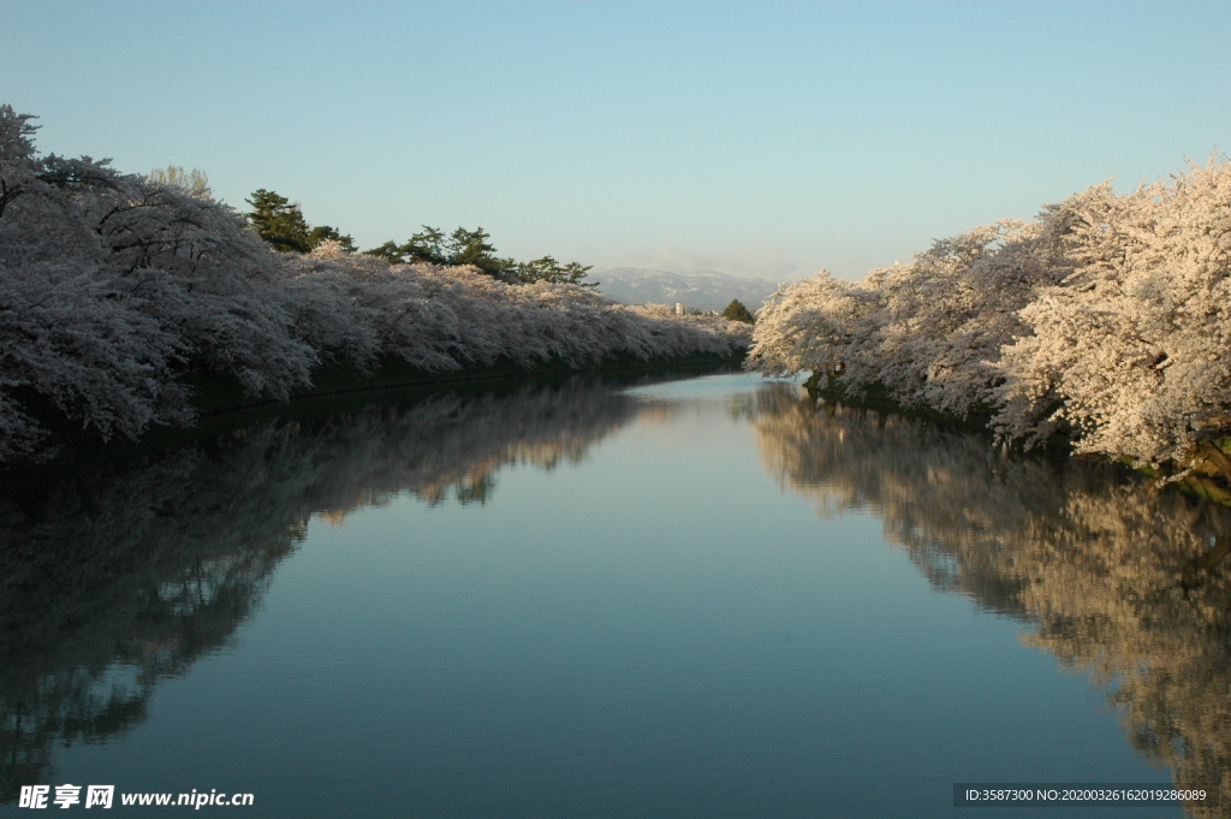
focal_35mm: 44
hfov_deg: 45.0
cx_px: 616
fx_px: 1486
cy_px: 410
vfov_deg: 30.8
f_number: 10
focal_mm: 29
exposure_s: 1/250
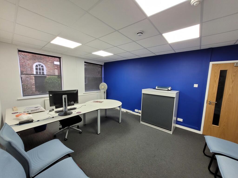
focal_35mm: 13
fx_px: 89
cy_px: 89
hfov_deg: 106.2
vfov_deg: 89.9
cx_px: 119
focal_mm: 1.74
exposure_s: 1/50
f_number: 2.2
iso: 200
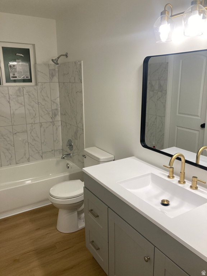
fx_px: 223
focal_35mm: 28
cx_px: 104
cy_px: 138
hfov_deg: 49.7
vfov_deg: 63.4
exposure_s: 1/60
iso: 64
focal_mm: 3.99
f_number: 1.8
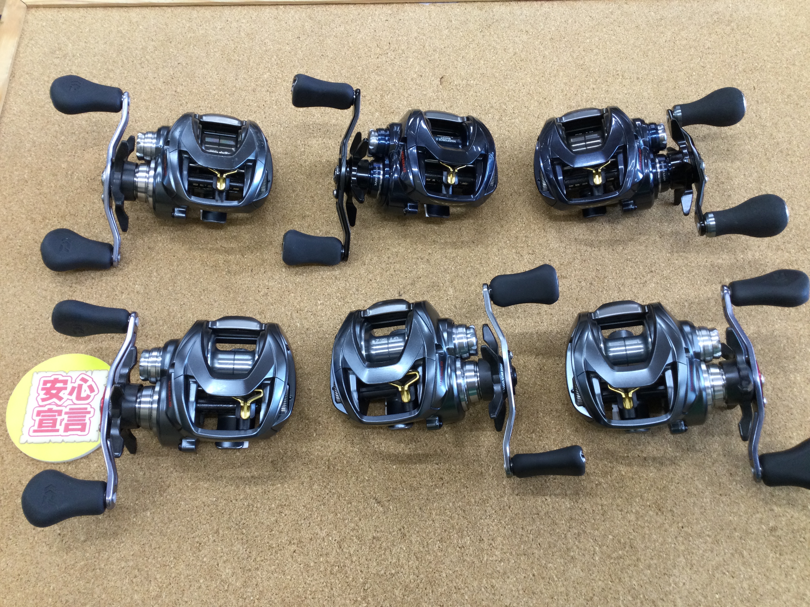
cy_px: 304
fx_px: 725
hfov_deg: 58.4
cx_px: 405
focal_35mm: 31
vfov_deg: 45.4
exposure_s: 1/30
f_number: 2.4
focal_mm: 3.3
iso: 50
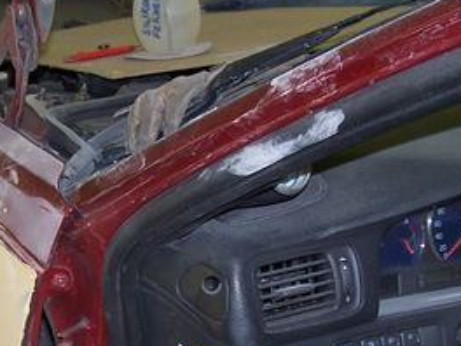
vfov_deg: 15.9
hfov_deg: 20.8
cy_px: 283
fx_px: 1225
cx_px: 37
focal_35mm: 92
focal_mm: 6.3
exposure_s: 1/60
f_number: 2.8
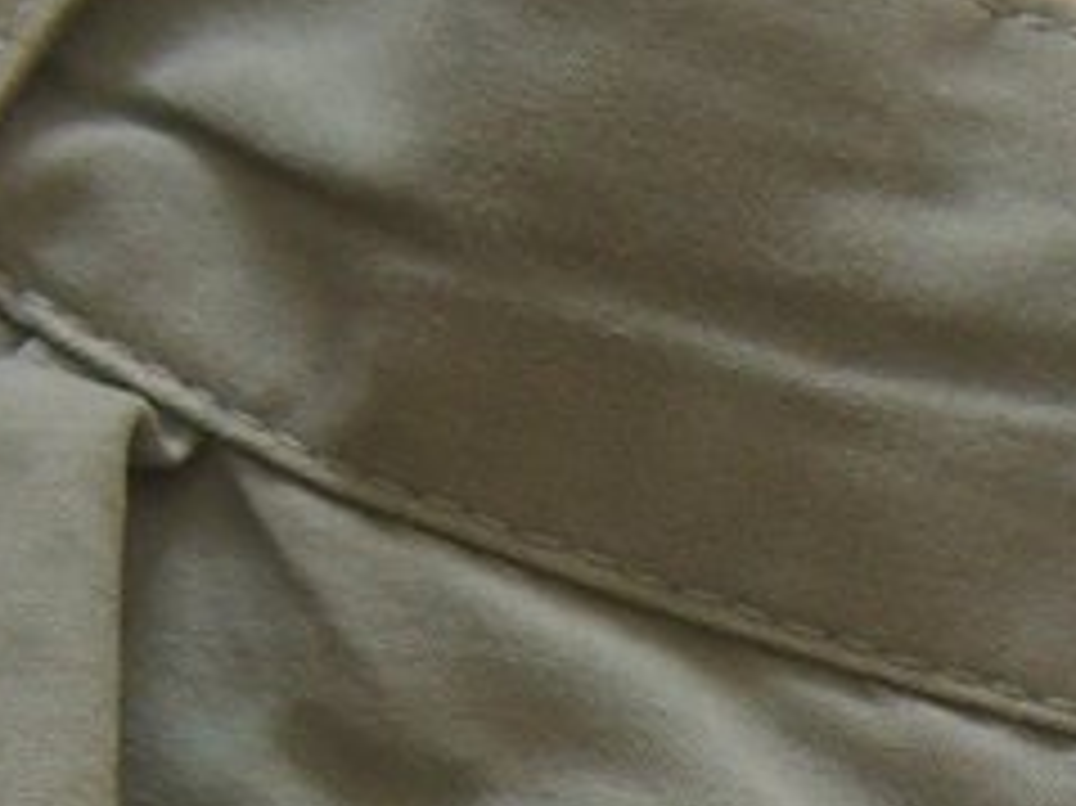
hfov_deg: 9.2
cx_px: 1218
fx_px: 6586
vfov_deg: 6.8
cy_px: 1436
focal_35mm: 212
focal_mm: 7.9
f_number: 2.8
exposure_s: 1/40
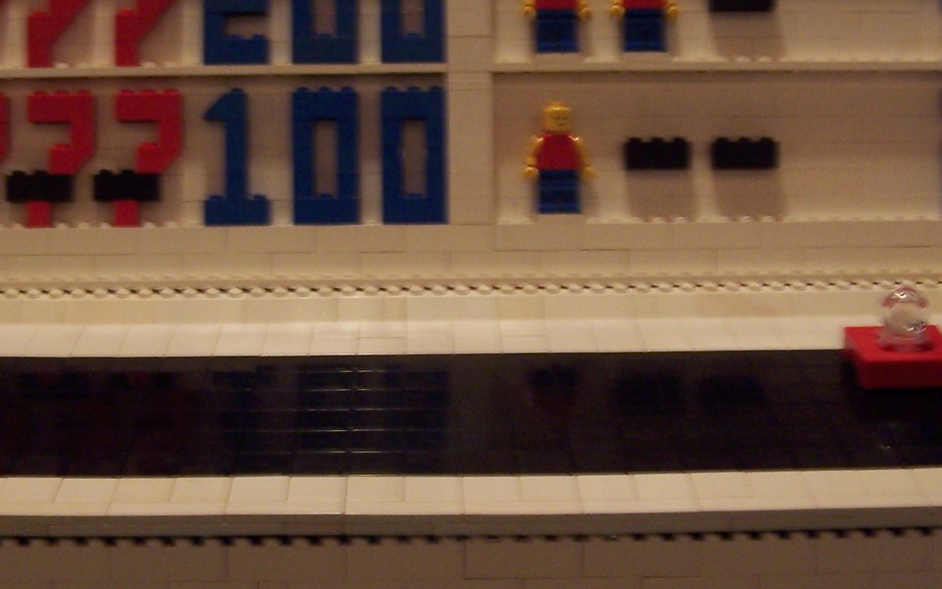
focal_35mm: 68
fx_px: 1746
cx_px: 465
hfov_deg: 30.2
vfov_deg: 19.1
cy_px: 296
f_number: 2.8
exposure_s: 1/8
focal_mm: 6.3
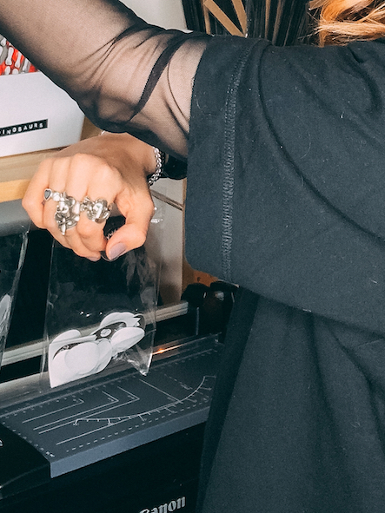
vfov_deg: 25.5
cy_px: 56
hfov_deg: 19.9
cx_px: 205
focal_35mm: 74
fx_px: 1098
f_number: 2.2
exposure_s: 1/50
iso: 40
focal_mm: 2.87
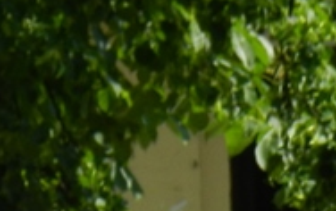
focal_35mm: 2604
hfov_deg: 0.8
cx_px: 136
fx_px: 23874
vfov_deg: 0.5
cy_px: 477
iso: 160
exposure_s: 1/500
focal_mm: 102.8
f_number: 5.7
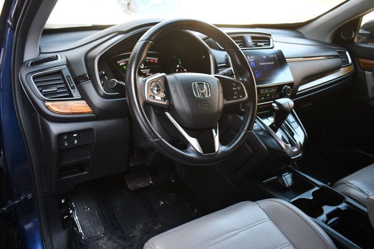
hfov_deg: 61.9
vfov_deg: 43.6
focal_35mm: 30
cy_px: 124
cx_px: 187
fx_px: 312
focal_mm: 20
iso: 800
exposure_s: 1/200
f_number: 3.5
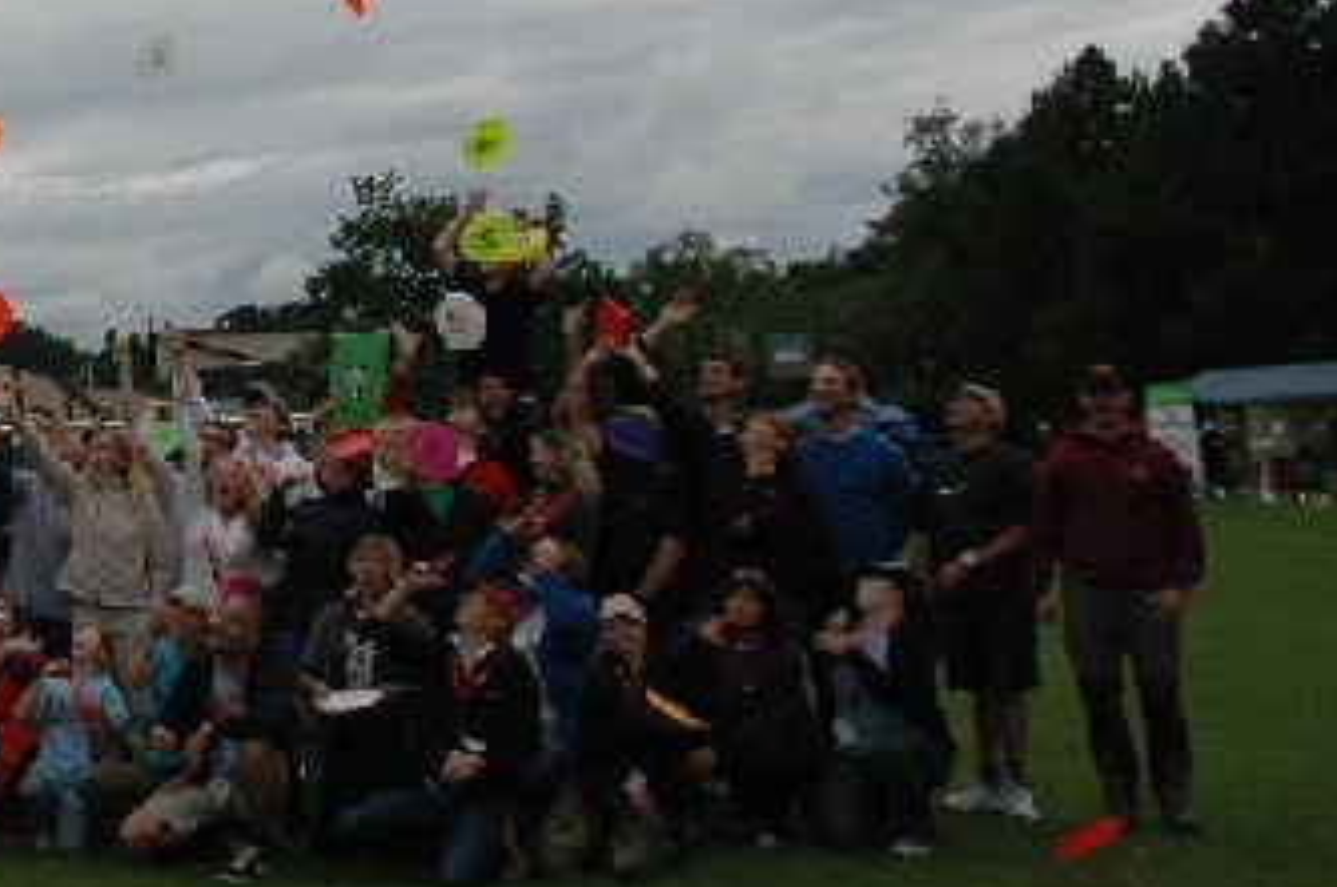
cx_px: -189
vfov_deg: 22.0
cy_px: 243
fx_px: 2270
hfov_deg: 29.2
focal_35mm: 61
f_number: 3.5
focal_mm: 17
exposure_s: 1/2500
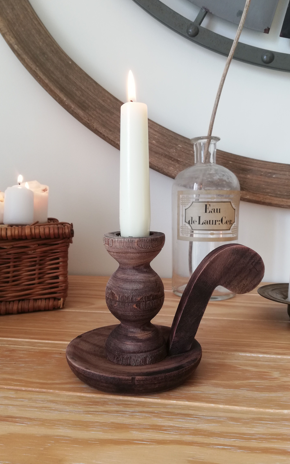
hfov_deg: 44.5
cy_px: 229
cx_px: 150
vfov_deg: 66.5
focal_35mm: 28
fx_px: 354
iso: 80
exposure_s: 1/50
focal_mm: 3.81
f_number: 2.2
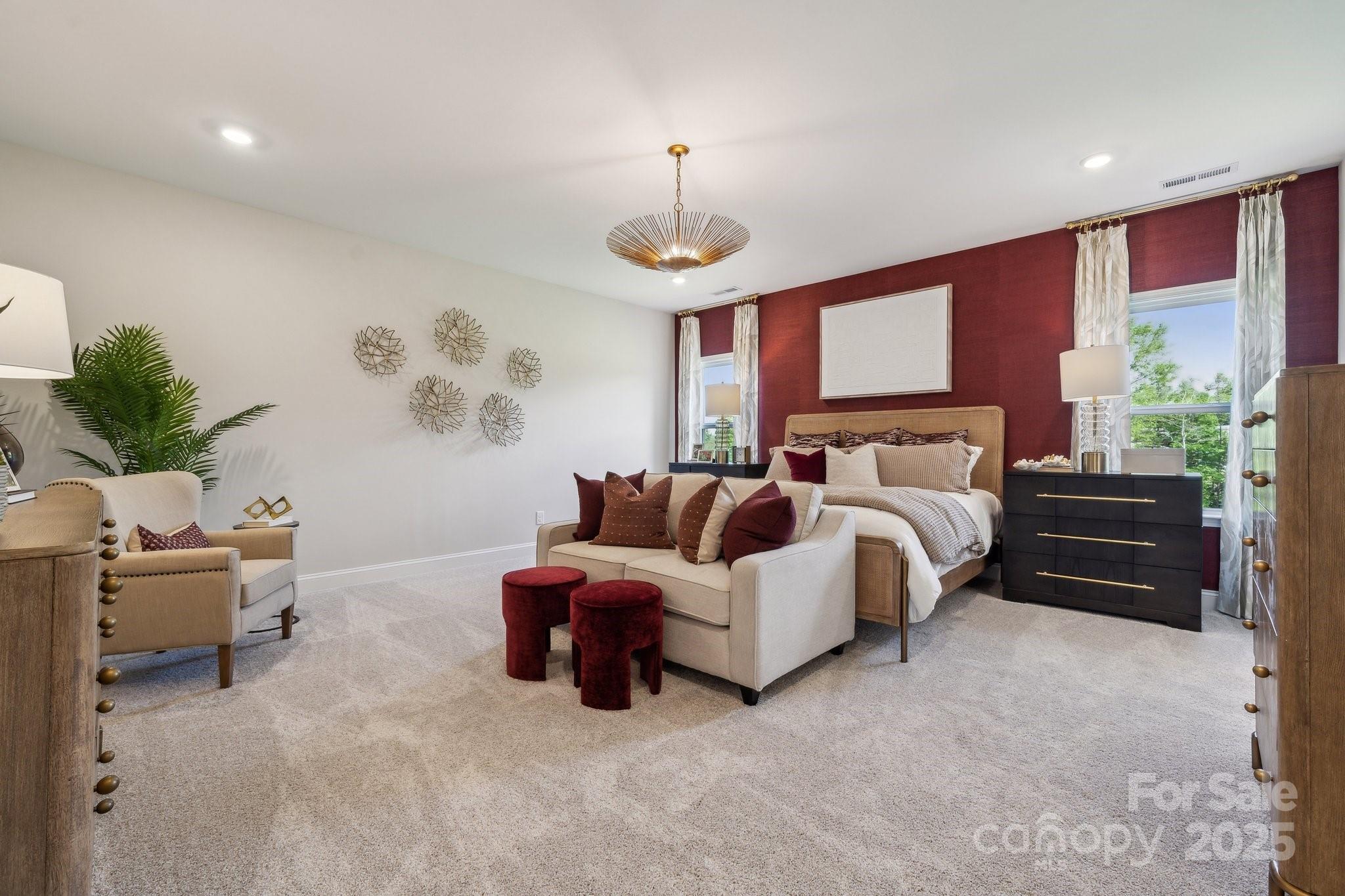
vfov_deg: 81.2
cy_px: 448
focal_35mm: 14
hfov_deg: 104.3
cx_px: 672
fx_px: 523
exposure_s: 1/13
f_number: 7.1
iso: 160
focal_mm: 14
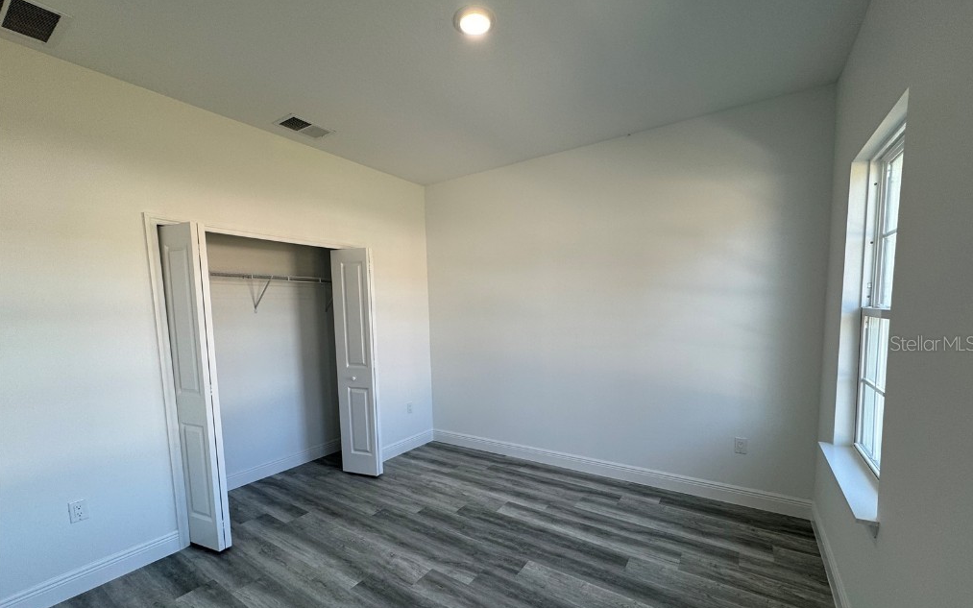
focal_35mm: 15
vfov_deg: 74.4
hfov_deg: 101.5
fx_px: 398
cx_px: 489
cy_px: 343
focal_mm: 2.22
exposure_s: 1/120
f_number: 2.2
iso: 64
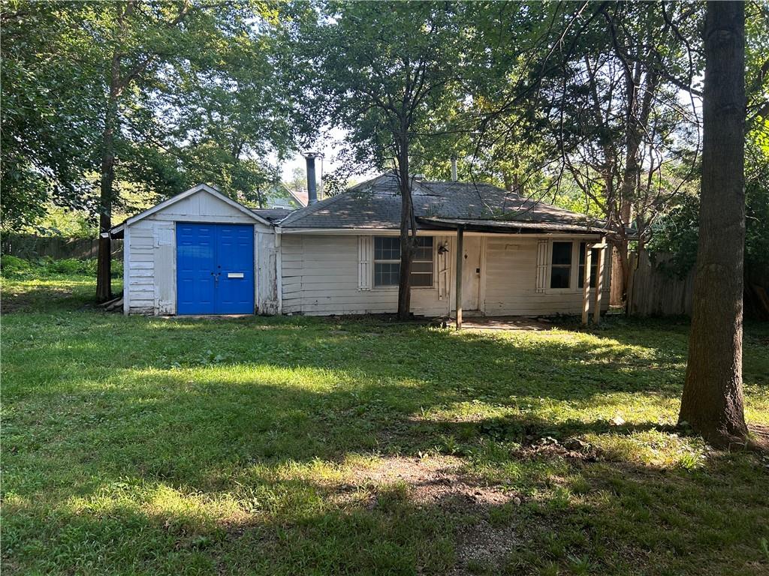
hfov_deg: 67.3
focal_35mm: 26
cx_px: 384
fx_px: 578
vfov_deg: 53.1
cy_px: 288
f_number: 1.5
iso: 40
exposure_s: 1/175
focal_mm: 5.7
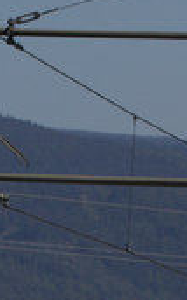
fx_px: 6815
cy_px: 437
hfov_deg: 1.6
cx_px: -143
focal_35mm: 833
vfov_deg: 2.5
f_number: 13
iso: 200
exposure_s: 1/500
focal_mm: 120
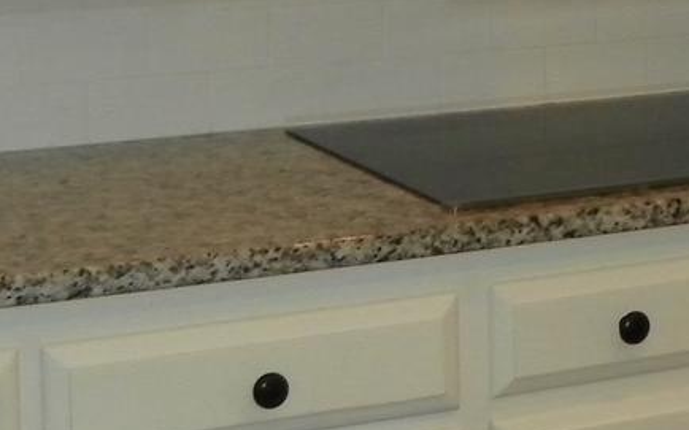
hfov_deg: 14.6
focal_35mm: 130
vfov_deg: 9.8
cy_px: -184
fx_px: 2440
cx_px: 1127
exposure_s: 1/125
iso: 200
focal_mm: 4.6
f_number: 2.8
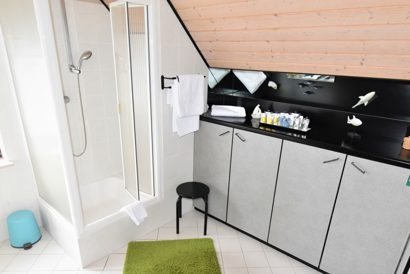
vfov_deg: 56.7
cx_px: 204
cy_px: 167
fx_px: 251
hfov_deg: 78.6
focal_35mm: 22
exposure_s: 1/60
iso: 4500
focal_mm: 16
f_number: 8
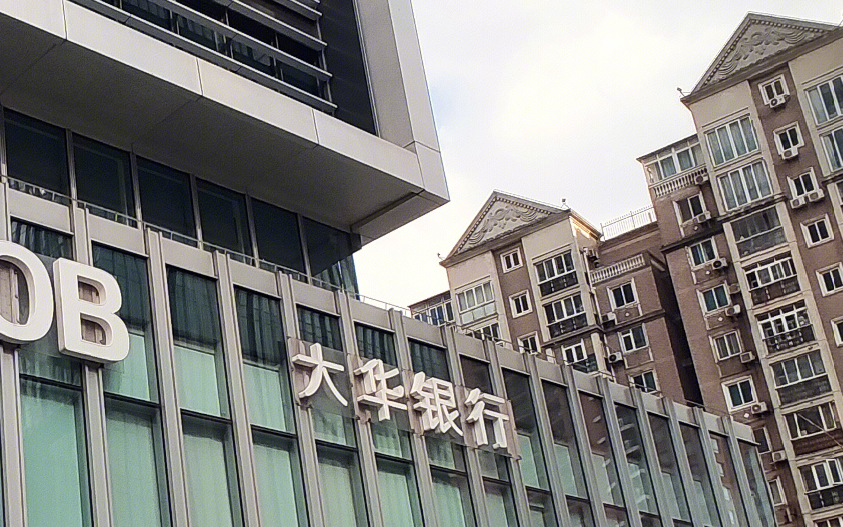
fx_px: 1287
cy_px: 415
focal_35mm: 56
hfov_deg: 34.1
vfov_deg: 22.9
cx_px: 73
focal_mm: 2.25
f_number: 2.2
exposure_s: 1/599
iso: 100
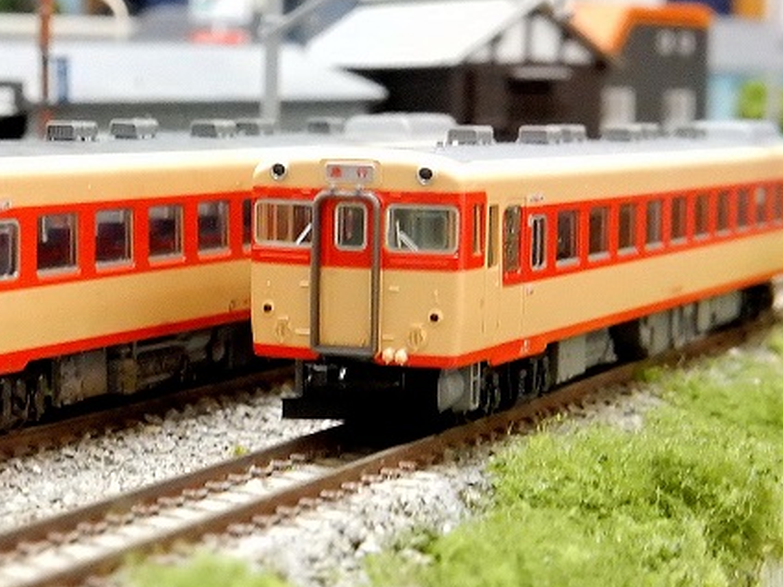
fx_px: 2239
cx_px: 233
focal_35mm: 99
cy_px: 226
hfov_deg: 19.7
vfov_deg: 14.9
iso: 1600
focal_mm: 10.7
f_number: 4.5
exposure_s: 1/13
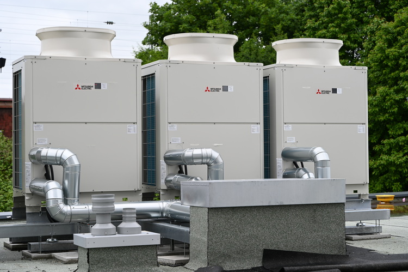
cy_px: 136
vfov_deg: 18.2
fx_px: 849
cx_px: 204
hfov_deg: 27.0
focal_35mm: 75
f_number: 4.5
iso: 100
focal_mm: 75
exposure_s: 1/100
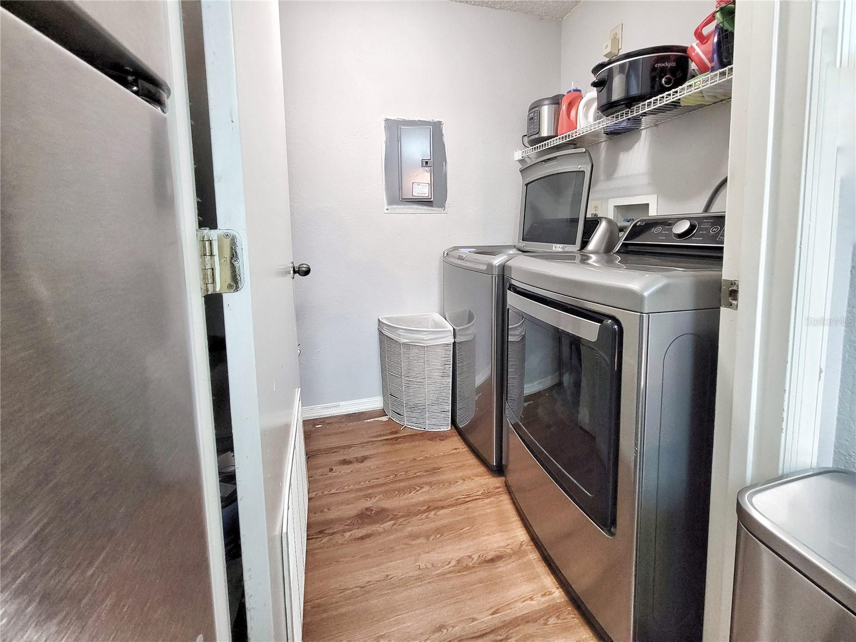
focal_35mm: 13
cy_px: 321
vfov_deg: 89.9
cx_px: 428
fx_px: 321
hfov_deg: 106.2
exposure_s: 1/30
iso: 640
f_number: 2.2
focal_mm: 2.2
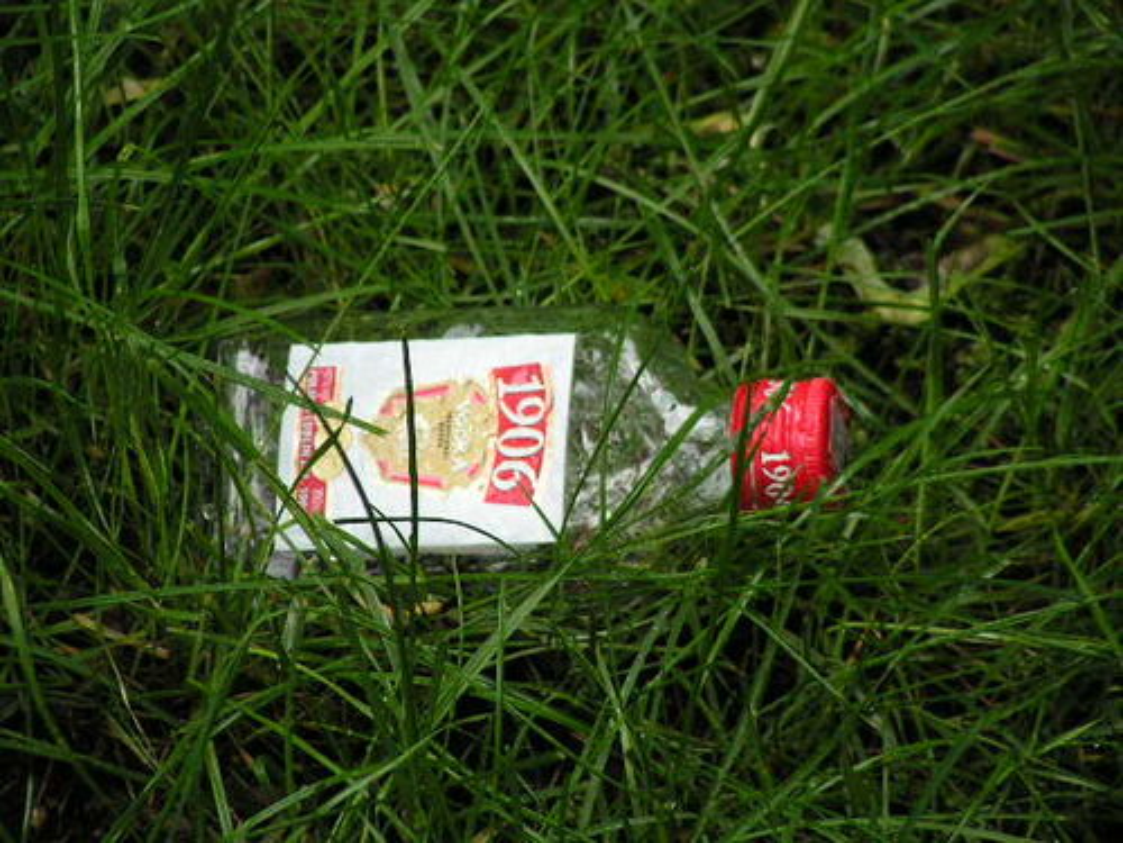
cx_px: 562
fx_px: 8629
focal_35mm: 266
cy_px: 422
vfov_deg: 5.6
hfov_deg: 7.4
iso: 200
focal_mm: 44.4
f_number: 3.2
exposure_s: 1/160
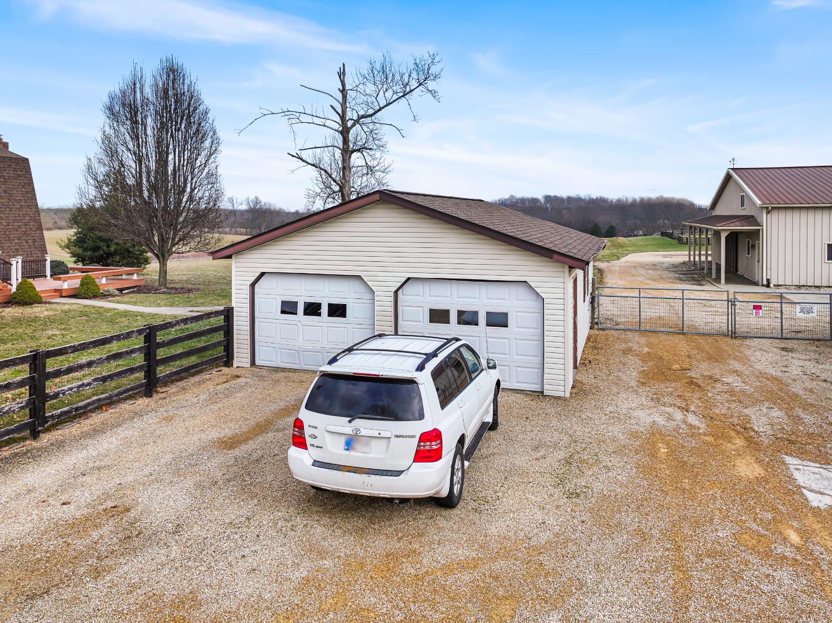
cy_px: 312
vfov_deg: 56.8
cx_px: 416
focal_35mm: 24
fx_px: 576
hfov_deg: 71.6
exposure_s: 1/800
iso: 100
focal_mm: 12.29
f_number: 2.8
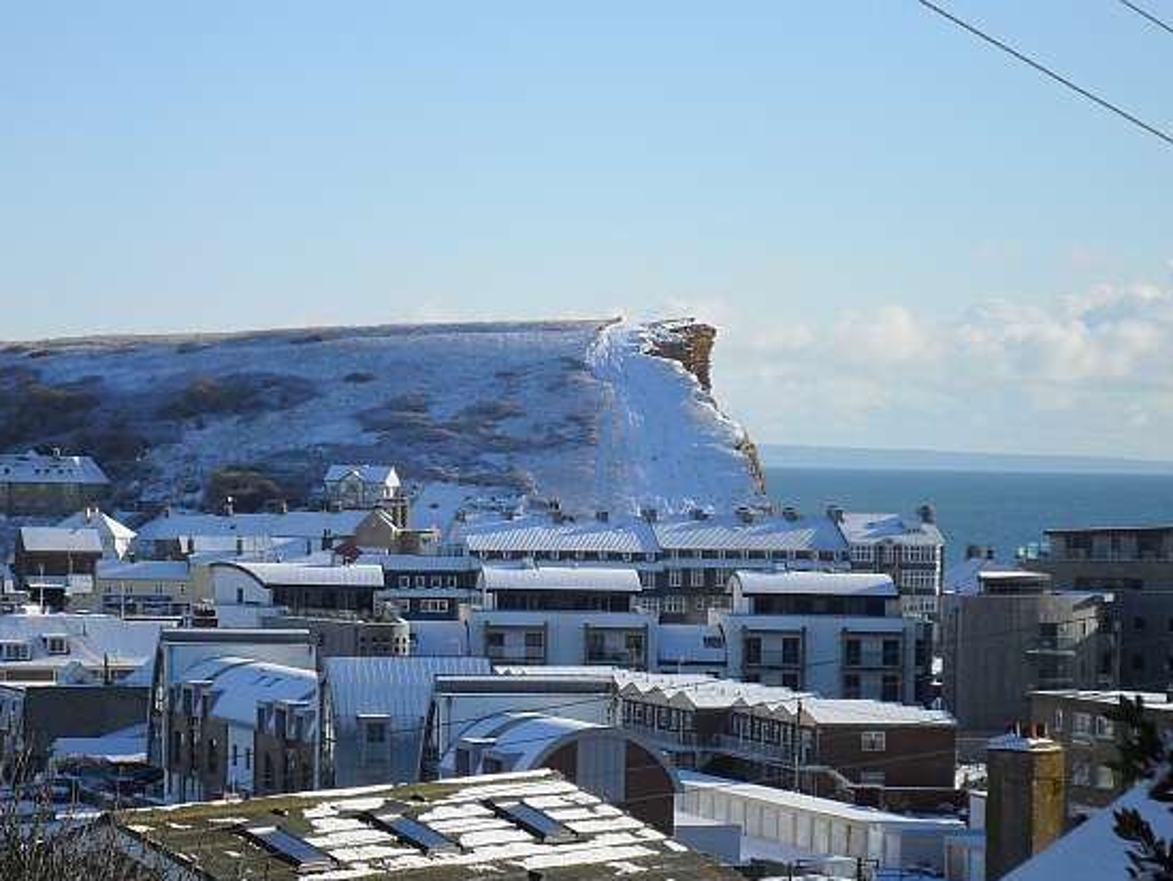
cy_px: 606
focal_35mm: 157
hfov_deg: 12.6
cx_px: 561
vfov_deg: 9.5
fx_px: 5322
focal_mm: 19.6
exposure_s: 1/750
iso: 100
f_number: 5
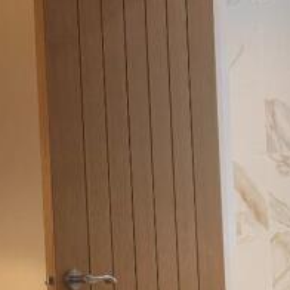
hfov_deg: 13.8
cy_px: 297
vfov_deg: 13.6
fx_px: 1194
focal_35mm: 126
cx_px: 91
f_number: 1.78
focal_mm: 6.76
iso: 160
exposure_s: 1/100
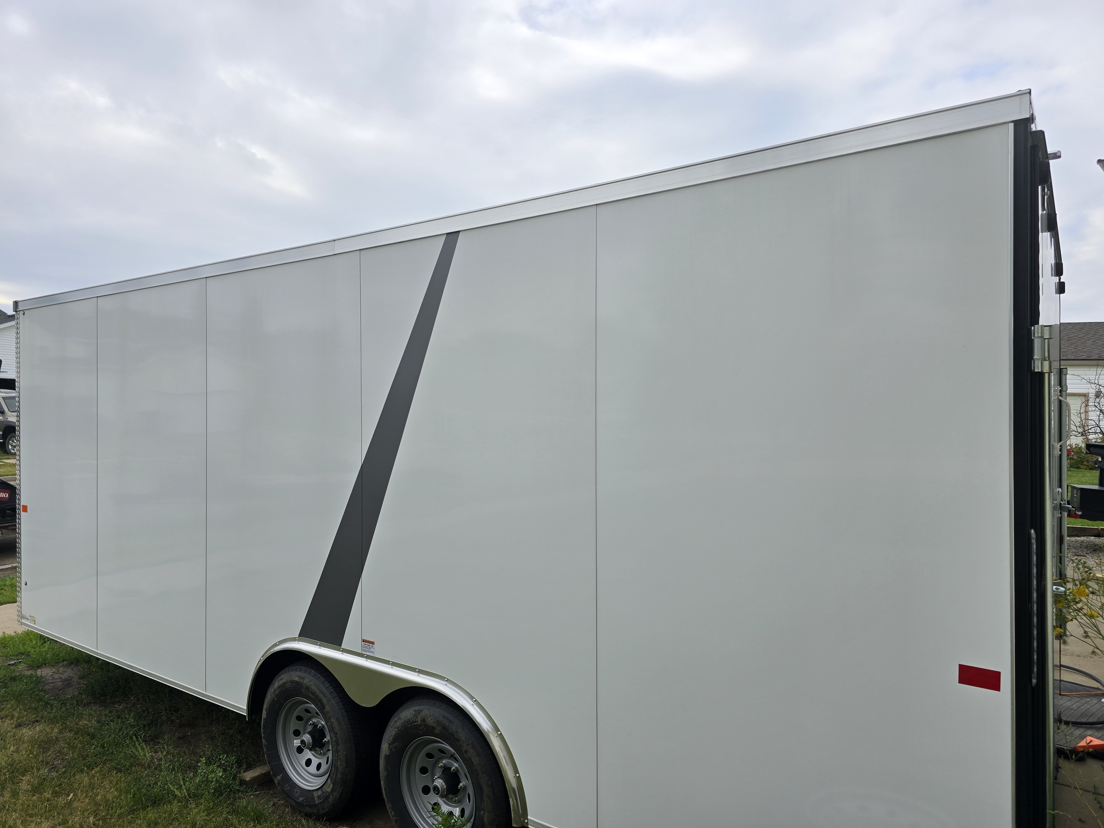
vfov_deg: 58.9
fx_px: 734
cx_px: 552
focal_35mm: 23
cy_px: 414
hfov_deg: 73.9
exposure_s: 1/550
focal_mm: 6.3
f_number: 1.7
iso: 12
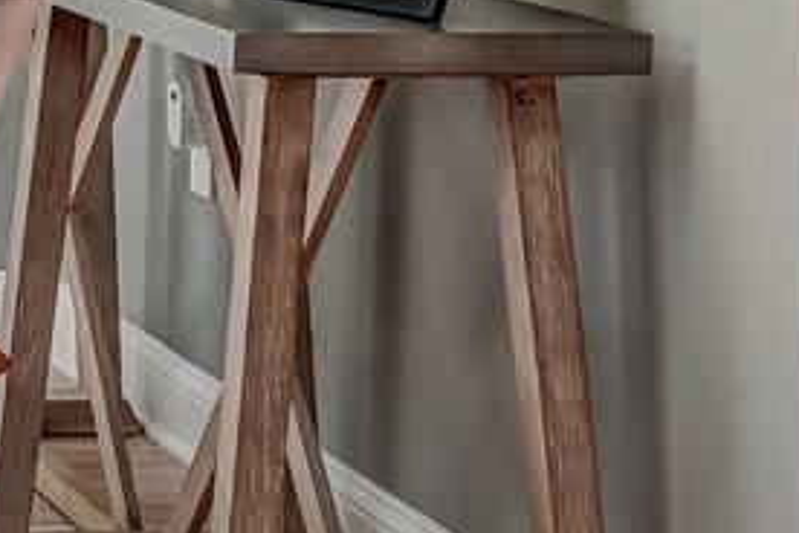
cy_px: -310
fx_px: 3129
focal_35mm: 141
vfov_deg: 9.4
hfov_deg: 12.5
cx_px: -874
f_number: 8
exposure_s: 1/8
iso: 1250
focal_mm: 19
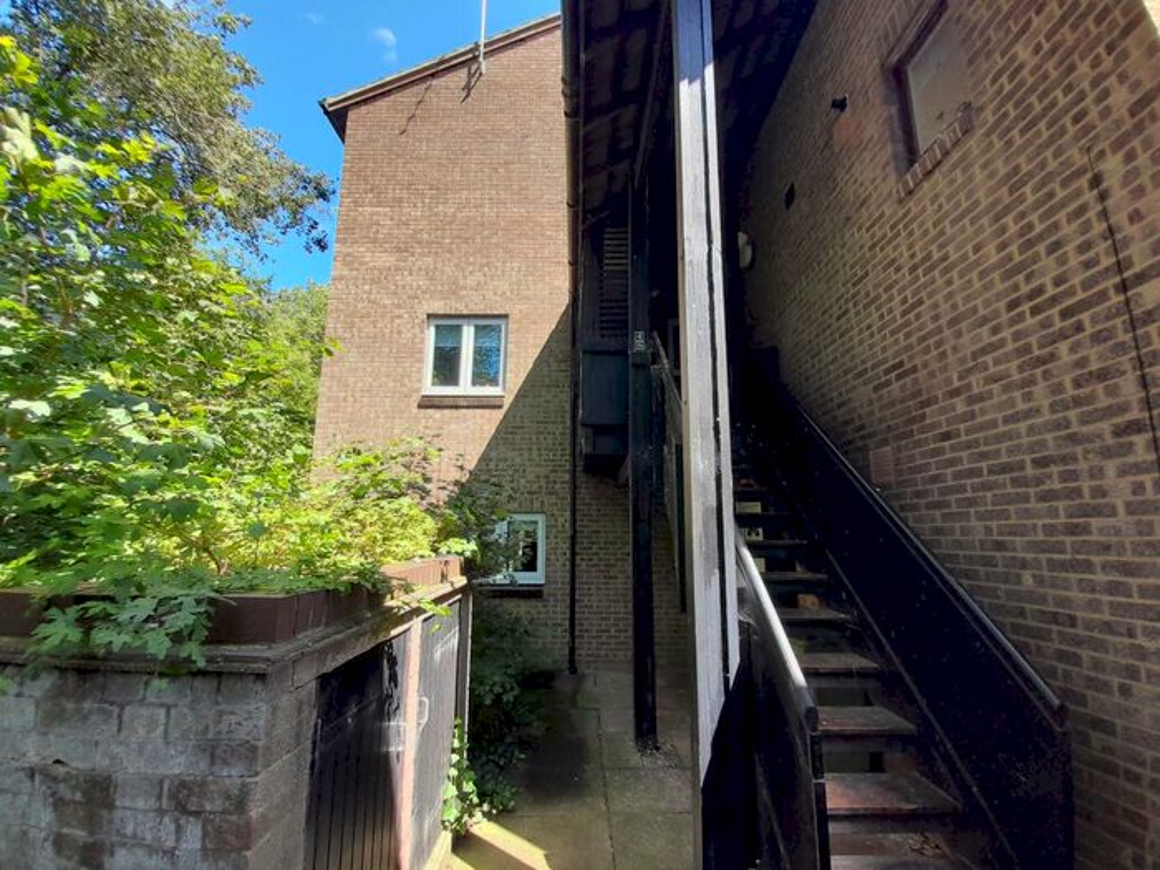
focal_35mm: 13
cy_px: 435
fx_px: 436
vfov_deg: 89.9
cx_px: 580
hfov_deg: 106.2
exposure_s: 1/144
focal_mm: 1.42
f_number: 2.2
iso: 40
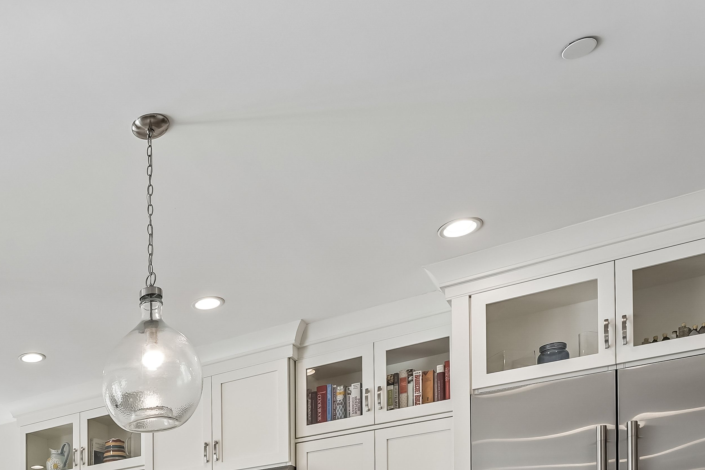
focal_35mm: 39
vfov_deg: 27.3
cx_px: 1
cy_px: 645
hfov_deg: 42.8
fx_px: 764
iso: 100
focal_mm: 14
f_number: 8
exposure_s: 1/20
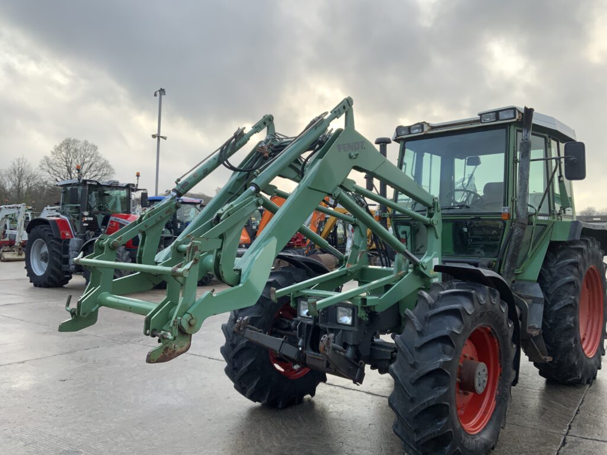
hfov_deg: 61.7
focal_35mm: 29
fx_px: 509
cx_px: 304
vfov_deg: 48.2
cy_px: 228
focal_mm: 3
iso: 16
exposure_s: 1/122
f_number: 1.8
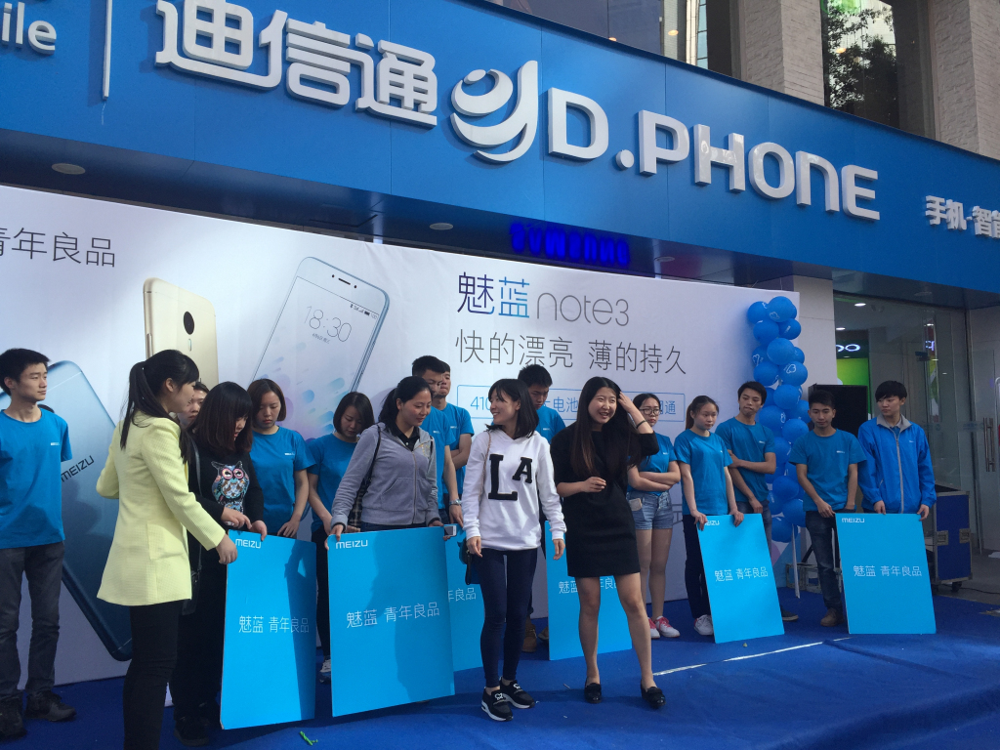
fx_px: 838
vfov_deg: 48.2
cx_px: 500
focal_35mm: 29
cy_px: 375
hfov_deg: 61.7
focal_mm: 4.15
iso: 32
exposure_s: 1/581
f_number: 2.2
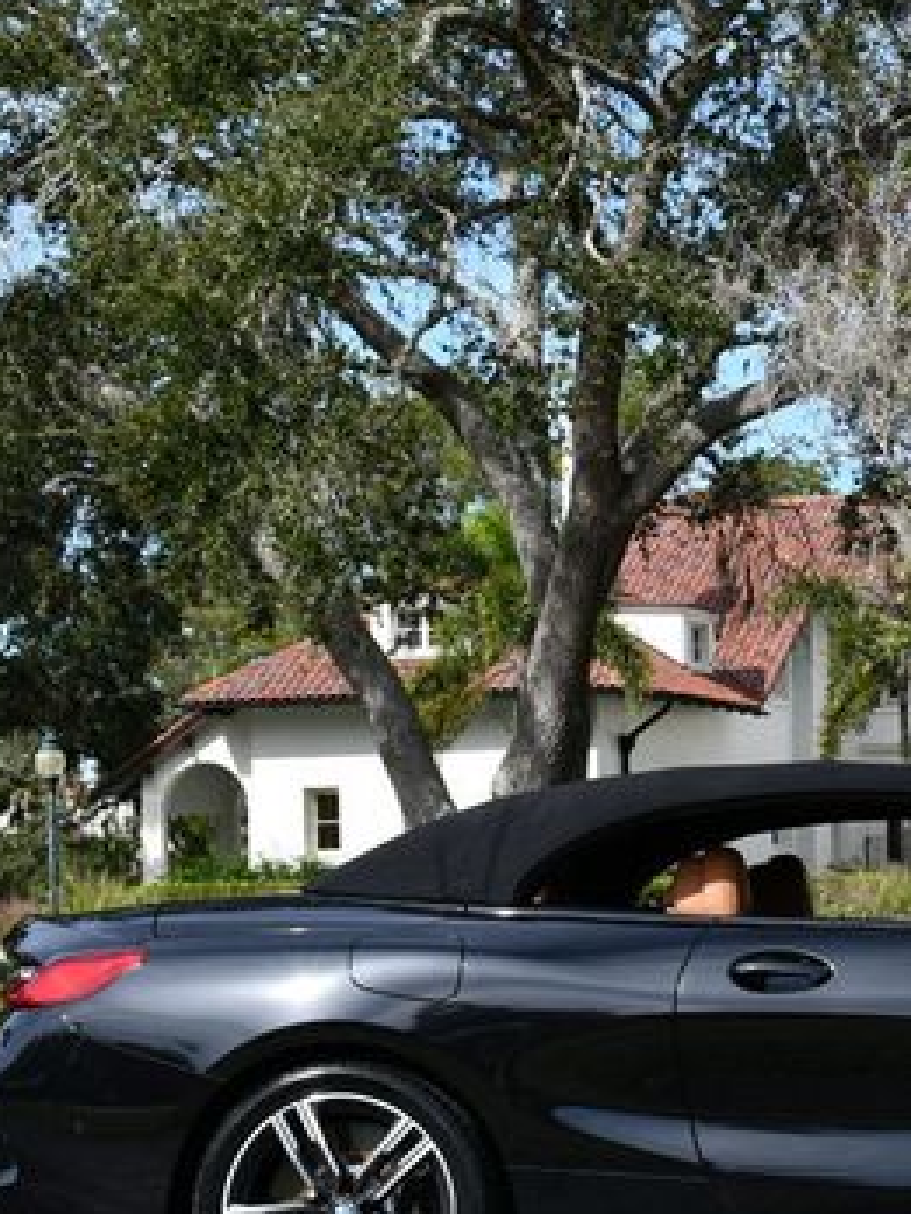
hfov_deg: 16.8
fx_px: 2983
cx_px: 988
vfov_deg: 23.0
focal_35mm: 85
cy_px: 736
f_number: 8
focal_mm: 24
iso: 100
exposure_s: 1/250
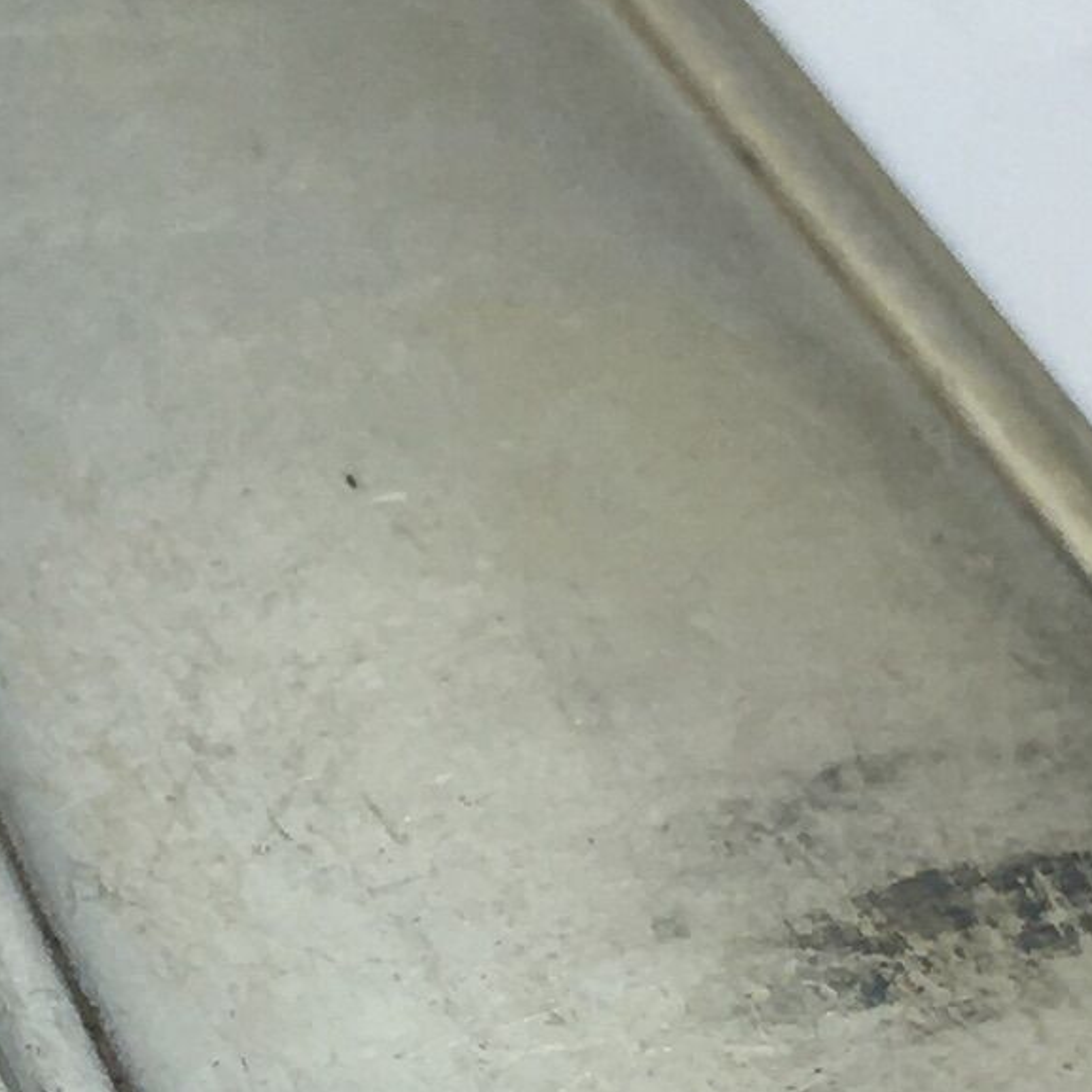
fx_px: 6389
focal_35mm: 179
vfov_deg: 9.7
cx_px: -384
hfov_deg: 9.6
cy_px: 961
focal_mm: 4.15
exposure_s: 1/288
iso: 25
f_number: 2.2
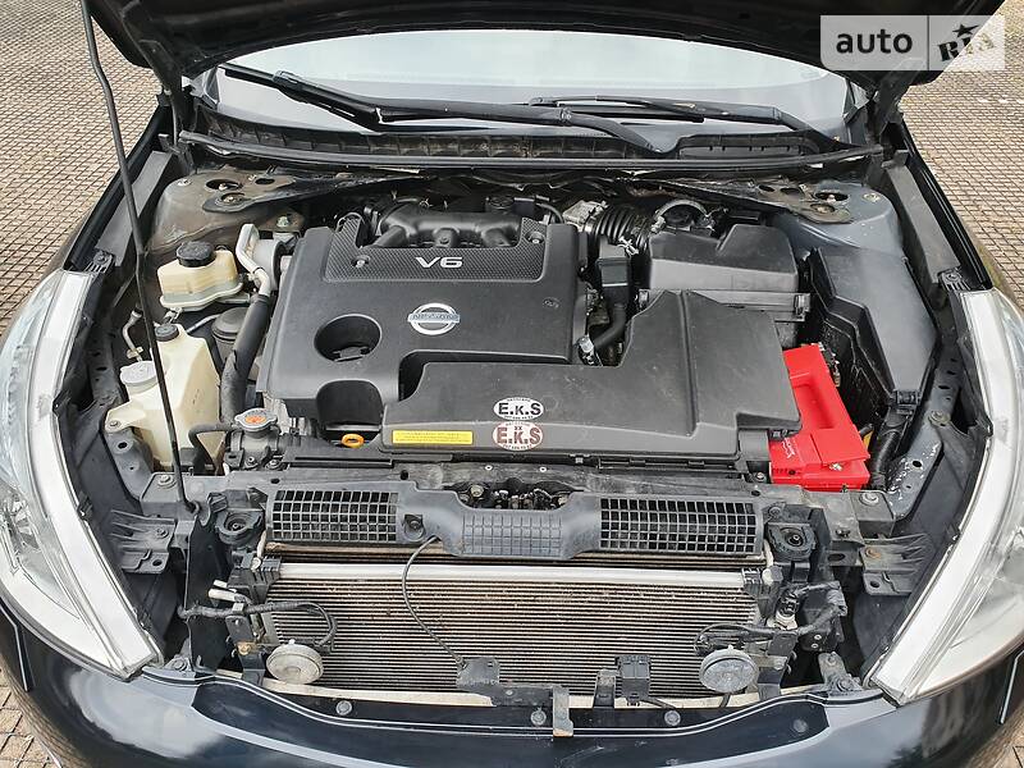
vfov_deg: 53.1
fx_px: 769
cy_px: 384
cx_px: 512
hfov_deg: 67.3
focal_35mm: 26
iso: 80
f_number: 2.4
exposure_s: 1/60
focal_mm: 4.3
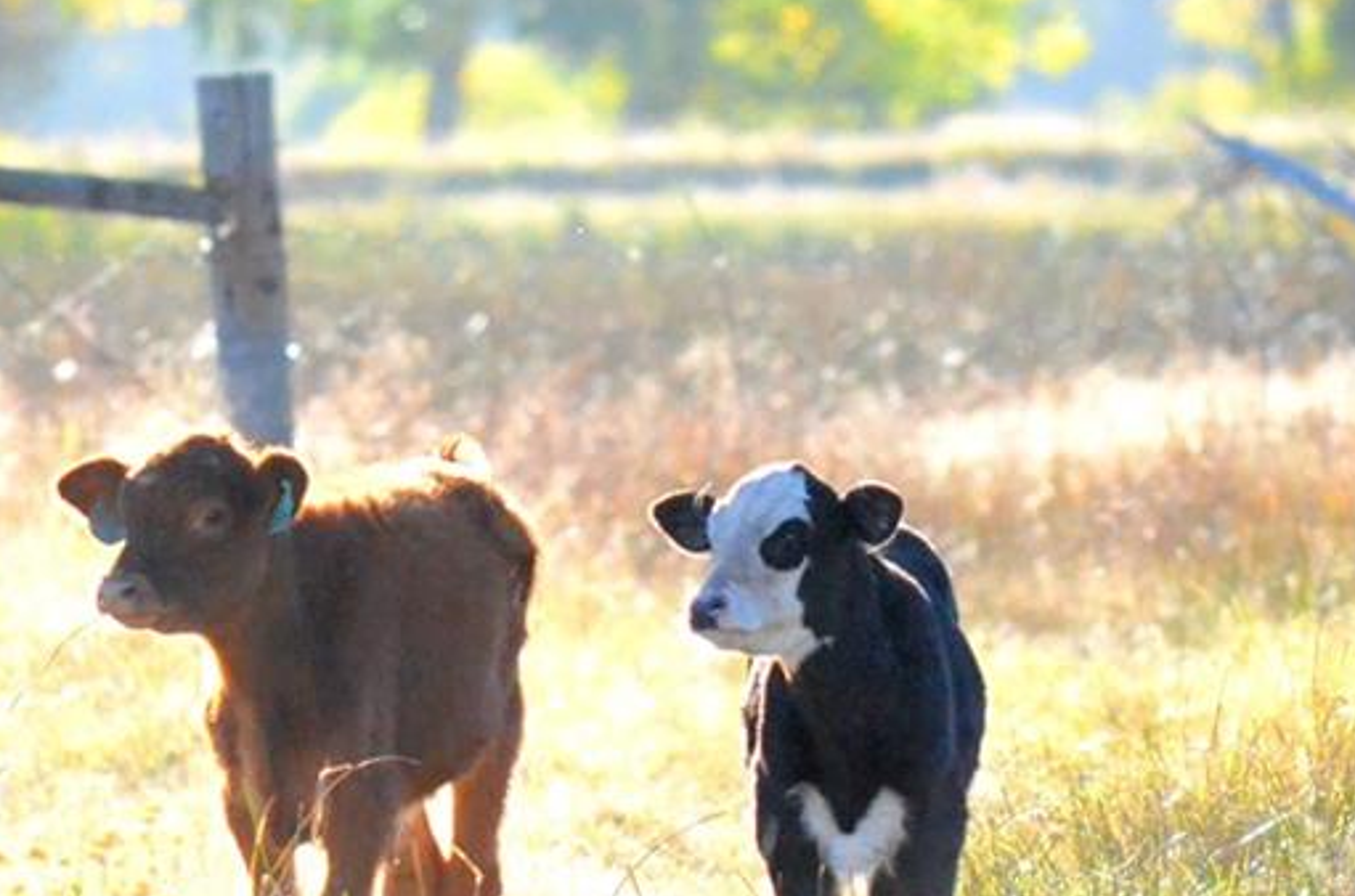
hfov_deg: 2.3
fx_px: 33866
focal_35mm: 902
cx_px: 613
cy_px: 672
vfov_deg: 1.5
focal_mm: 300
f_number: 6.3
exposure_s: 1/8000
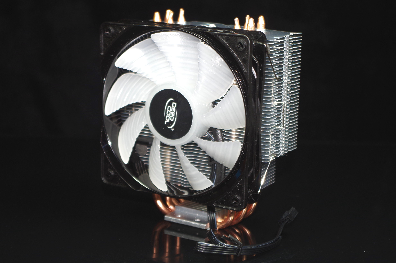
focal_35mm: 82
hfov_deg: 24.8
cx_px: 198
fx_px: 900
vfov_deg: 16.6
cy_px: 132
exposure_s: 1/40
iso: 200
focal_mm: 55
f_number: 5.6
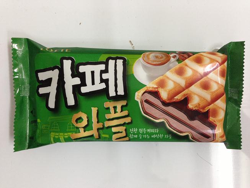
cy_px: 94
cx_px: 125
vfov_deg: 43.0
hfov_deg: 55.3
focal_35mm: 33
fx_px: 238
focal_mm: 4.13
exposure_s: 1/20
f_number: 2.4
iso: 160
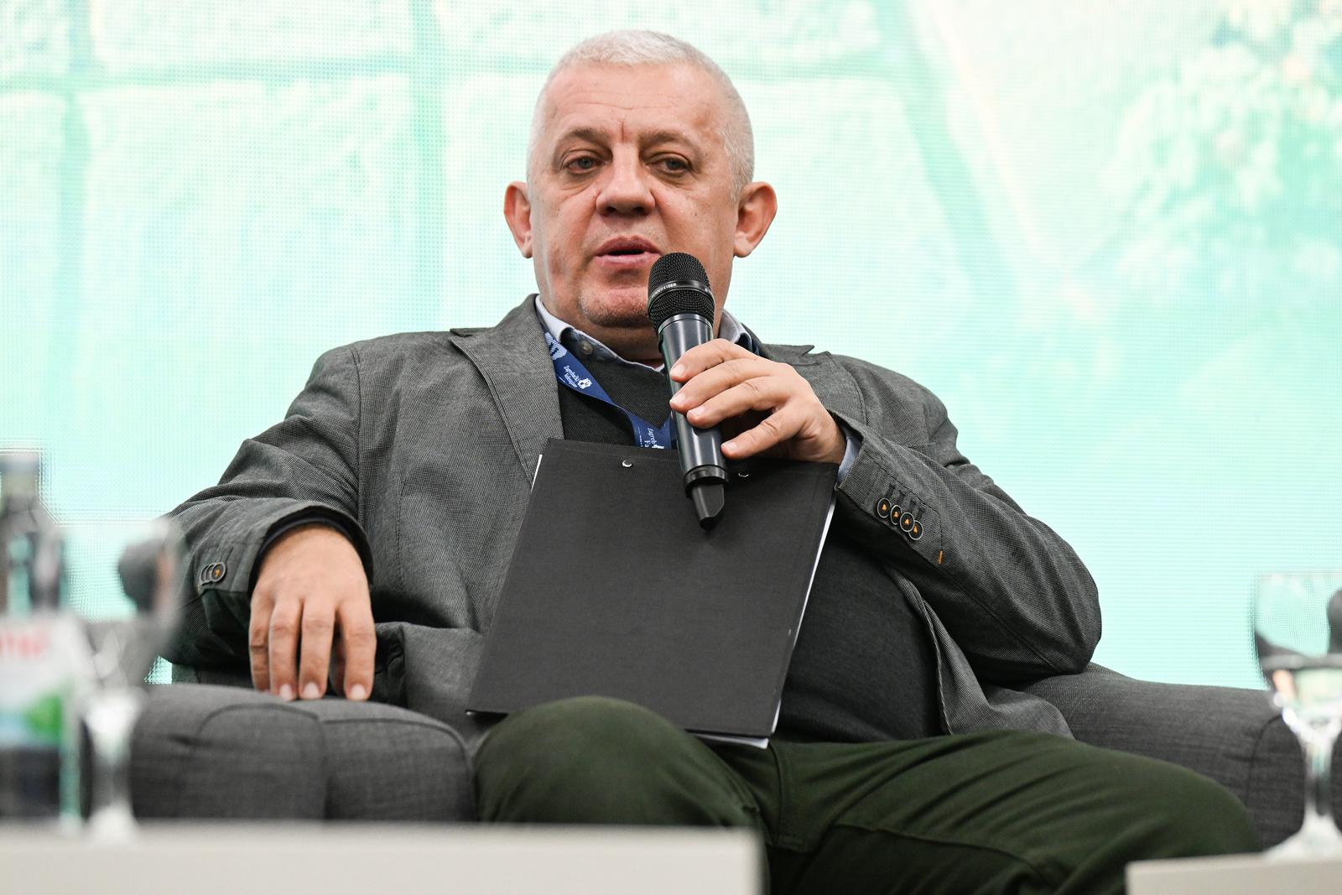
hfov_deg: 10.3
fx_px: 7456
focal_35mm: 200
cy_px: 448
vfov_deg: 6.9
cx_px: 671
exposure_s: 1/125
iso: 3200
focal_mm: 200
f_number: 5.6
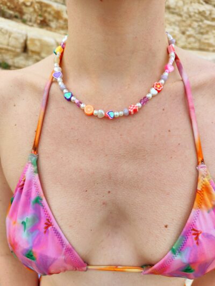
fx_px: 190
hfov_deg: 58.9
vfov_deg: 73.9
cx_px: 108
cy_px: 143
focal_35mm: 23
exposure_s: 1/208
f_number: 1.65
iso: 50
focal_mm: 6.19
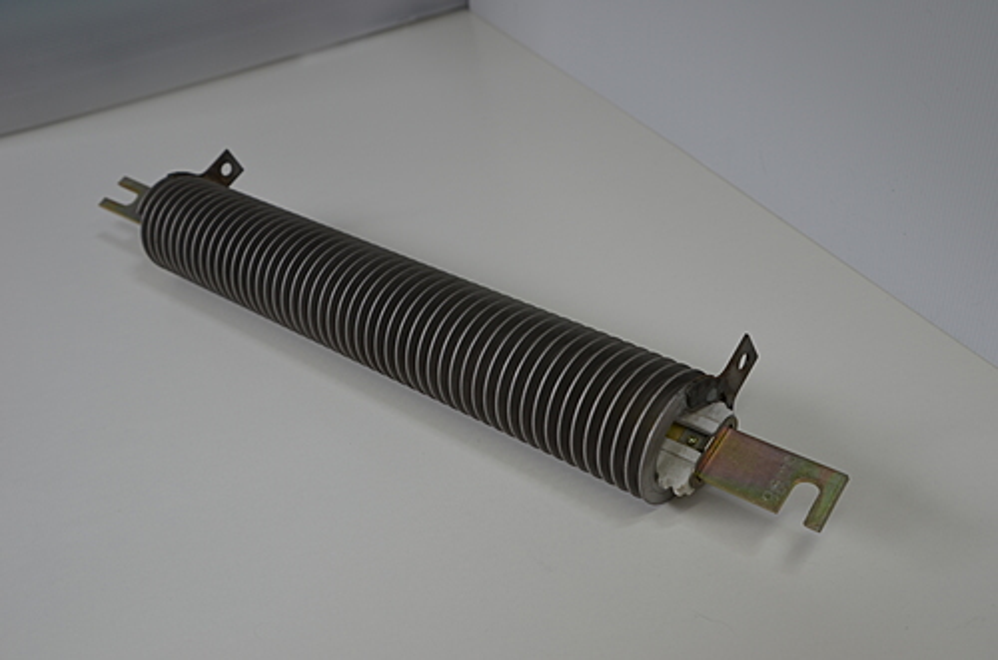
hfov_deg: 46.5
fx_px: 1162
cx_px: 499
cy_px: 330
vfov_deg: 31.7
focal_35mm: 42
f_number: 5.6
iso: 110
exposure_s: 1/60
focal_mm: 28
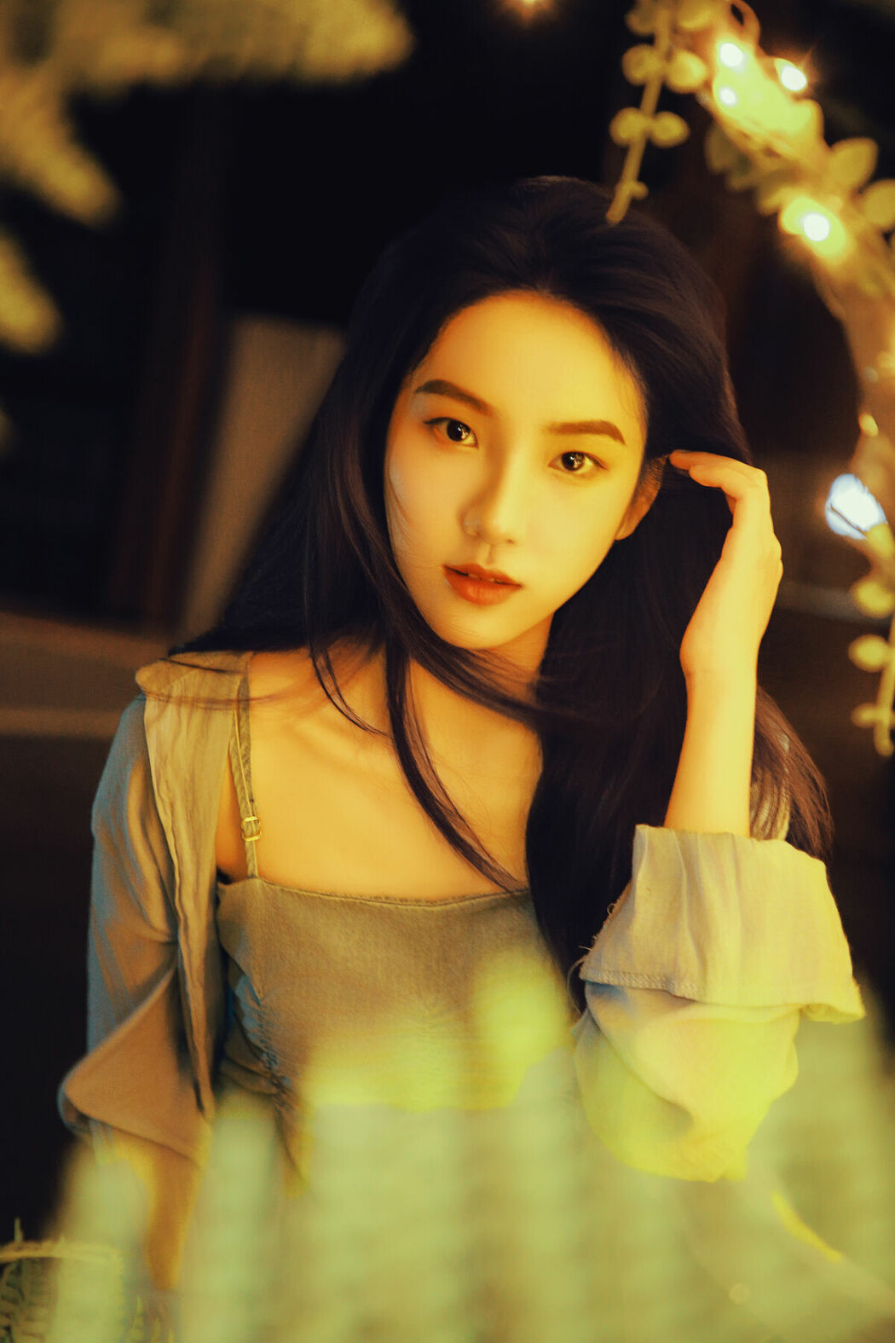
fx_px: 2797
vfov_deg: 27.0
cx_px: 448
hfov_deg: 18.2
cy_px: 672
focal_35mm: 75
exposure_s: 1/60
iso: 3200
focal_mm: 76
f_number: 4
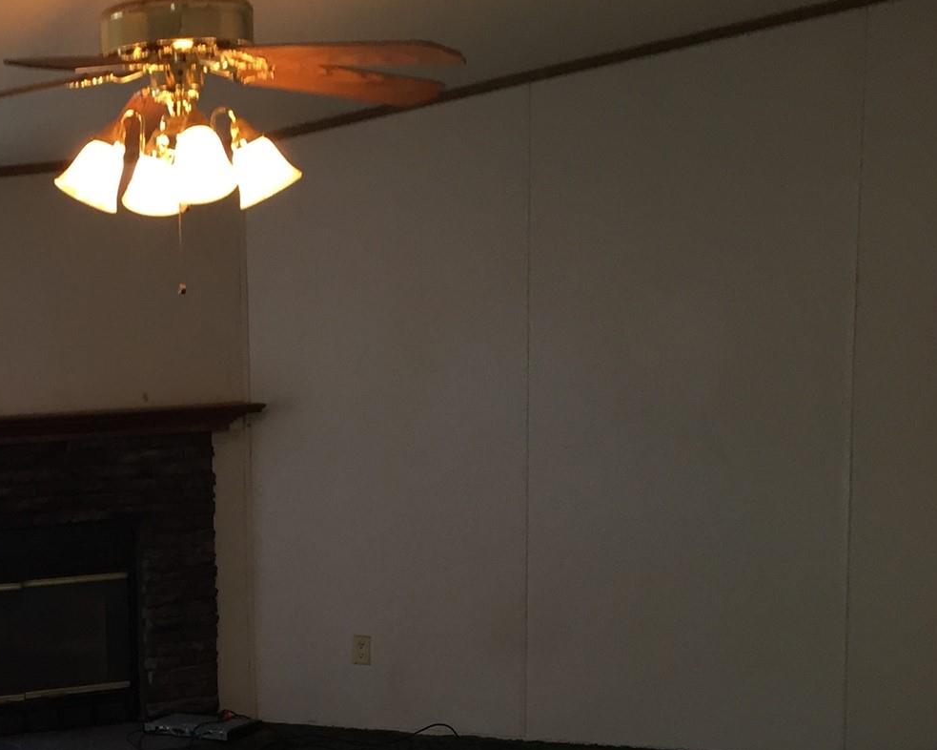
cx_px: -28
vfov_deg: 25.4
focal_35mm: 59
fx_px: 1636
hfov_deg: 29.6
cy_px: 588
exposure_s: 1/30
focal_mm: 4.15
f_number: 2.2
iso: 64
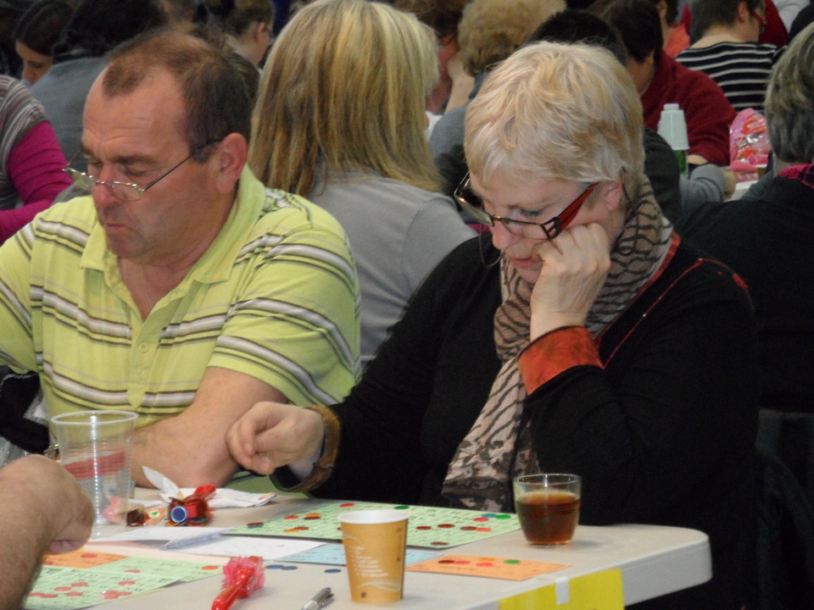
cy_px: 305
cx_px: 407
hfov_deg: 13.2
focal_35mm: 150
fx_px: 3527
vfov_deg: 9.9
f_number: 4.4
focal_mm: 24.6
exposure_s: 1/60
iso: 640
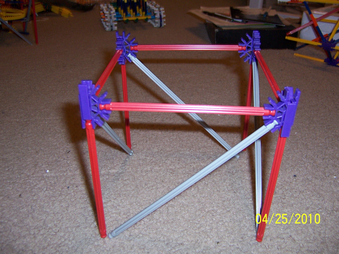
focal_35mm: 33
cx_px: 170
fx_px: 323
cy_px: 127
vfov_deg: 42.9
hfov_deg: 55.4
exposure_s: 1/60
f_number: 2.8
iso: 140
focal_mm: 5.5
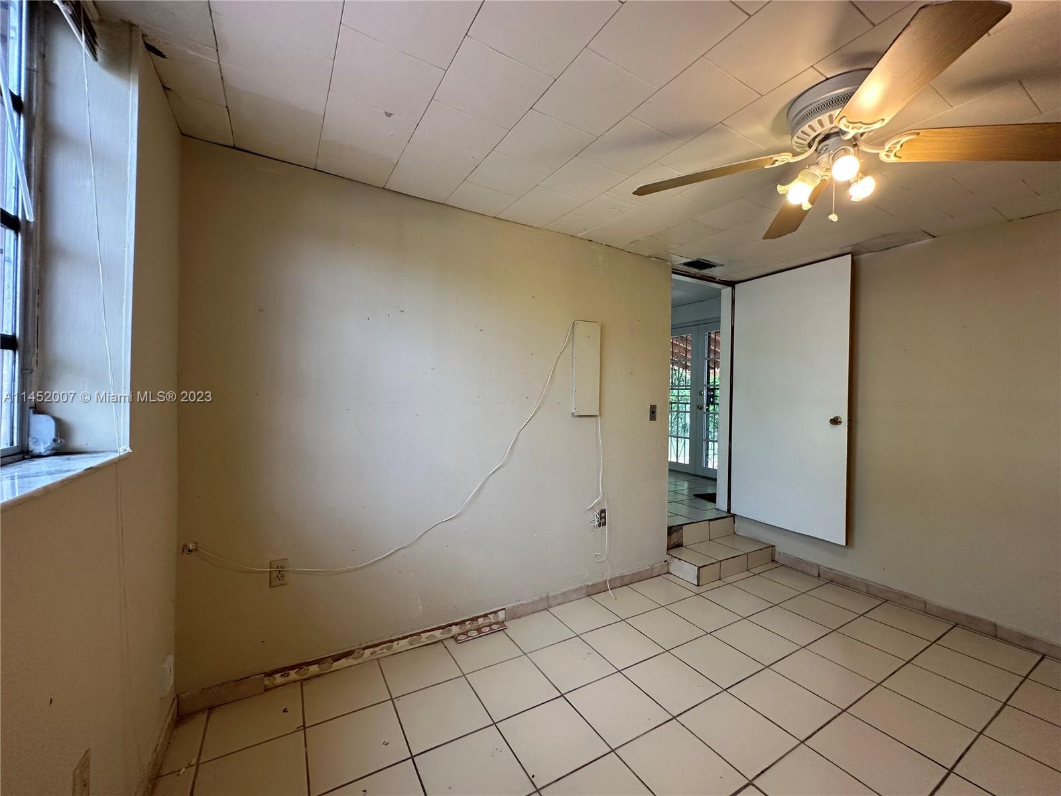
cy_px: 398
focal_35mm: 14
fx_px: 429
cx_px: 530
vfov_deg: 85.7
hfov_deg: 102.1
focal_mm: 2.22
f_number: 2.2
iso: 200
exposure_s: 1/120
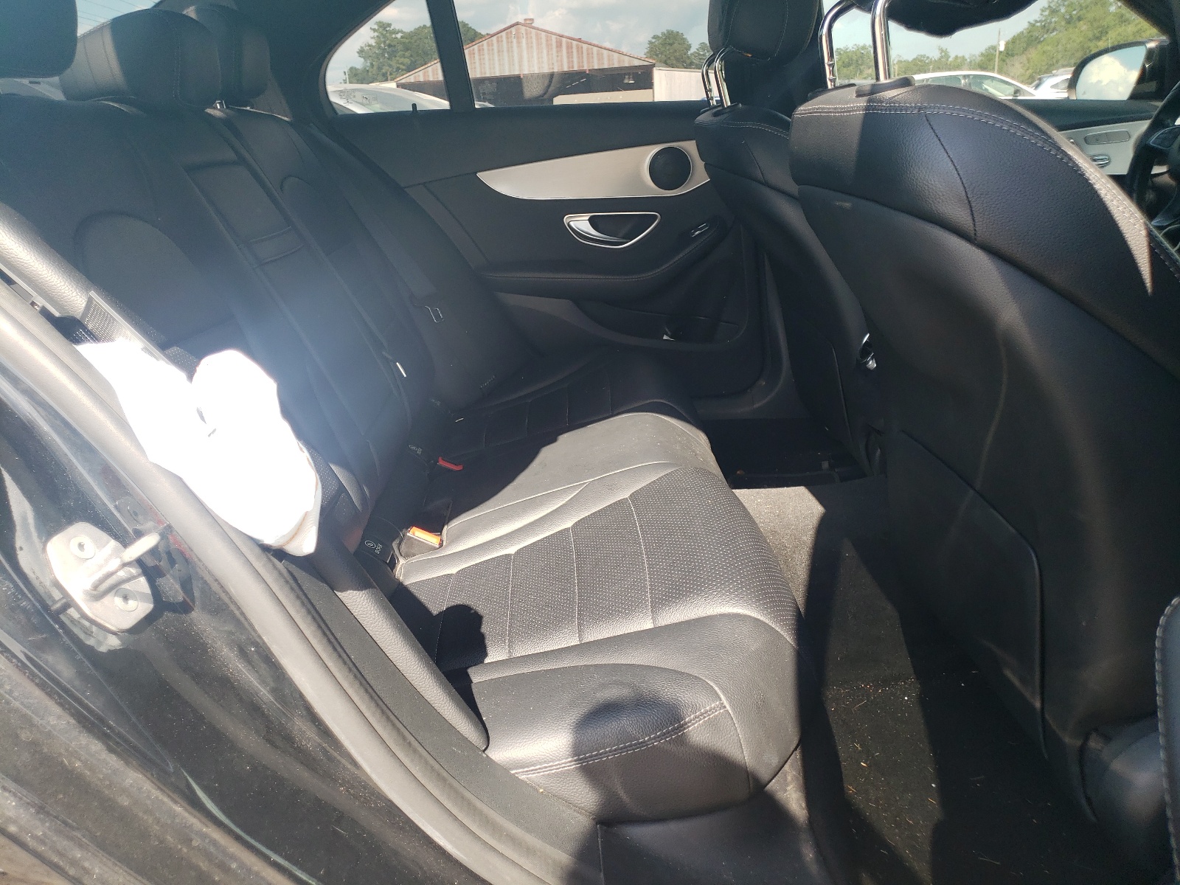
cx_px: 590
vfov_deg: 53.1
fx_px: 886
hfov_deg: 67.3
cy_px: 442
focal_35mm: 26
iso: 50
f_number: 1.5
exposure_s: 1/400
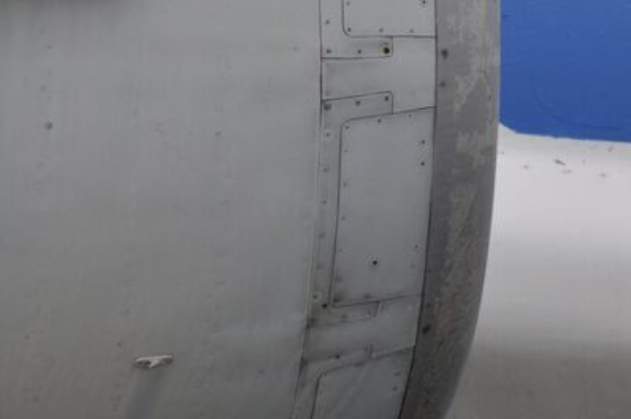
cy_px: -49
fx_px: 16029
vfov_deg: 1.5
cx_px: -54
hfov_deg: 2.3
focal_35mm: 916
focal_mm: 190
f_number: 8
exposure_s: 1/500
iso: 200
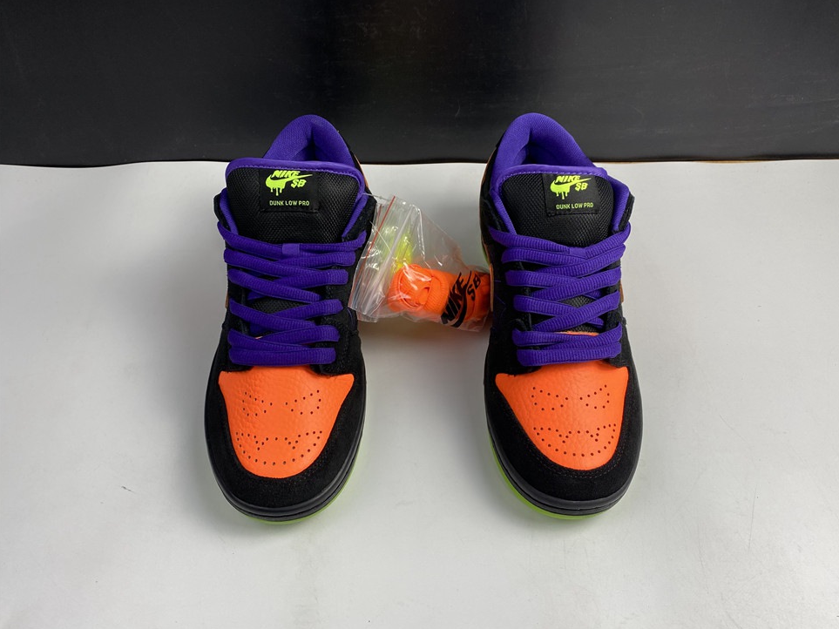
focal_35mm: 27
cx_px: 430
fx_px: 654
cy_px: 309
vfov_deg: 51.3
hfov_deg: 65.3
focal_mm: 4.25
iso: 50
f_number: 1.8
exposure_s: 1/100
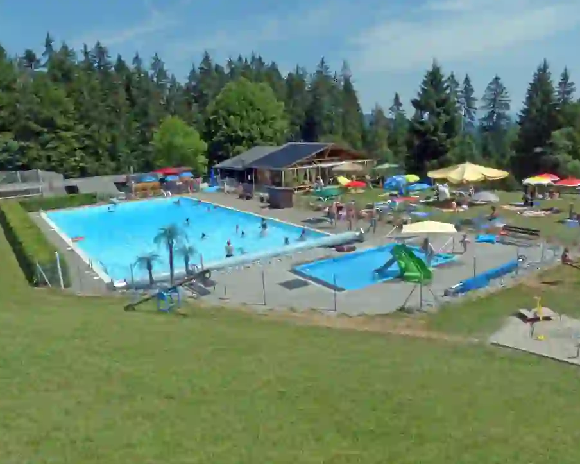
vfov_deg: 53.2
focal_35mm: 27
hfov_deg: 64.0
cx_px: 311
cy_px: 235
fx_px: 463
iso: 400
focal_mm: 4.5
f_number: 7.1
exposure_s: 1/1300
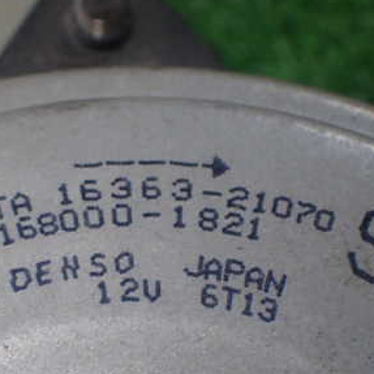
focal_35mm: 87
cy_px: 254
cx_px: 73
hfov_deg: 19.7
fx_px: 1063
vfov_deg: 19.9
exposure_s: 1/100
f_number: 3.1
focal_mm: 8.4
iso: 200
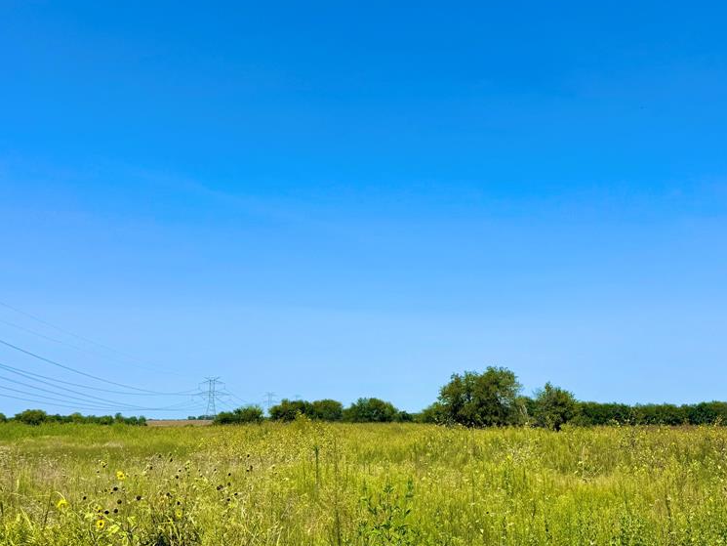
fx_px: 693
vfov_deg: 42.9
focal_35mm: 33
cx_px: 436
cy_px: 289
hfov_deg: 54.9
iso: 80
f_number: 1.78
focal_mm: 6.76
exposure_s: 1/7092
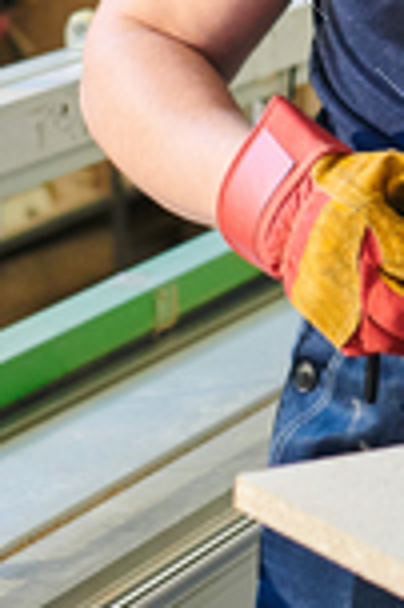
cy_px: -186
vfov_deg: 9.9
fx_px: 3442
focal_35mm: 204
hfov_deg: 6.6
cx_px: 732
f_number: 3.2
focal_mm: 35
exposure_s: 1/160
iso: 800
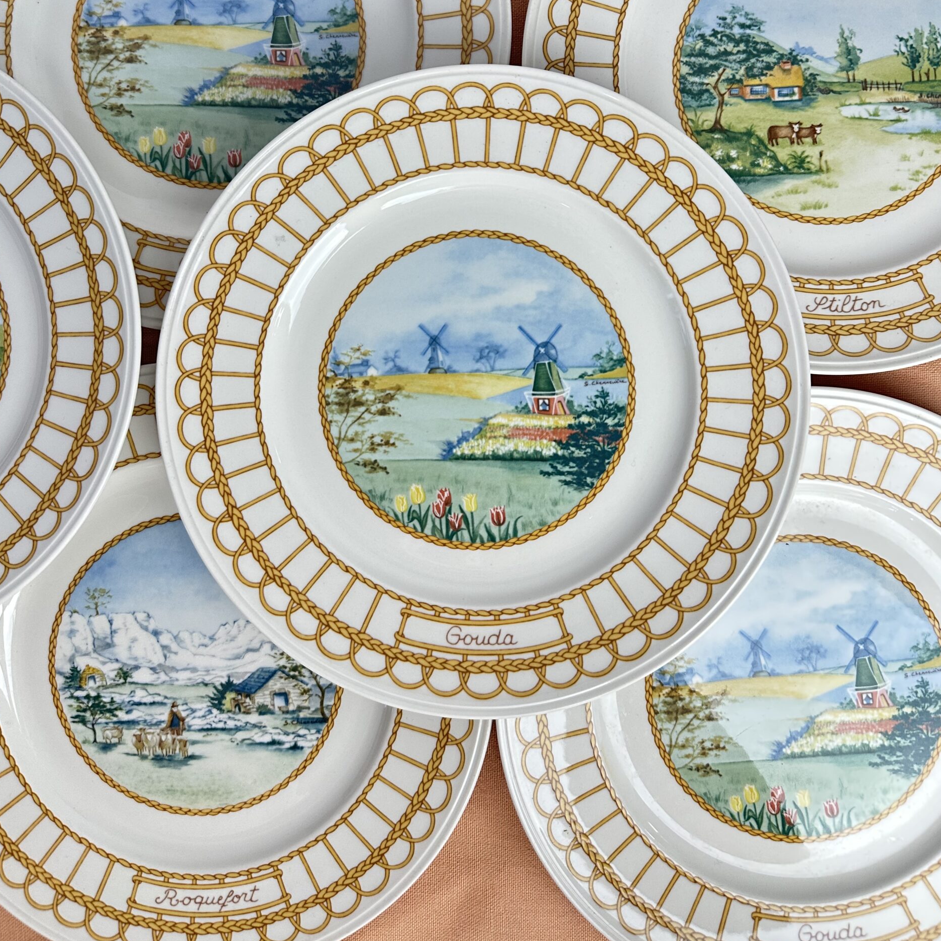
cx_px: 467
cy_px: 344
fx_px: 892
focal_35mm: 29
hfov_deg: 55.6
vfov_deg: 54.9
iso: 160
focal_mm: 6.86
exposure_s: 1/100
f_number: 1.78
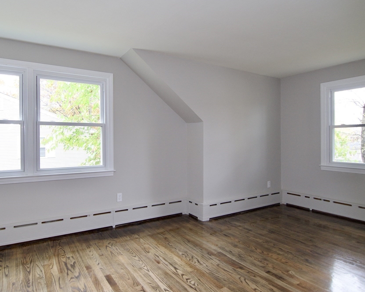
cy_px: 144
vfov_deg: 61.8
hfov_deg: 73.0
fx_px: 244
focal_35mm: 23
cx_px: 151
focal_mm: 13
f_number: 4
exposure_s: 1/60
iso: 720
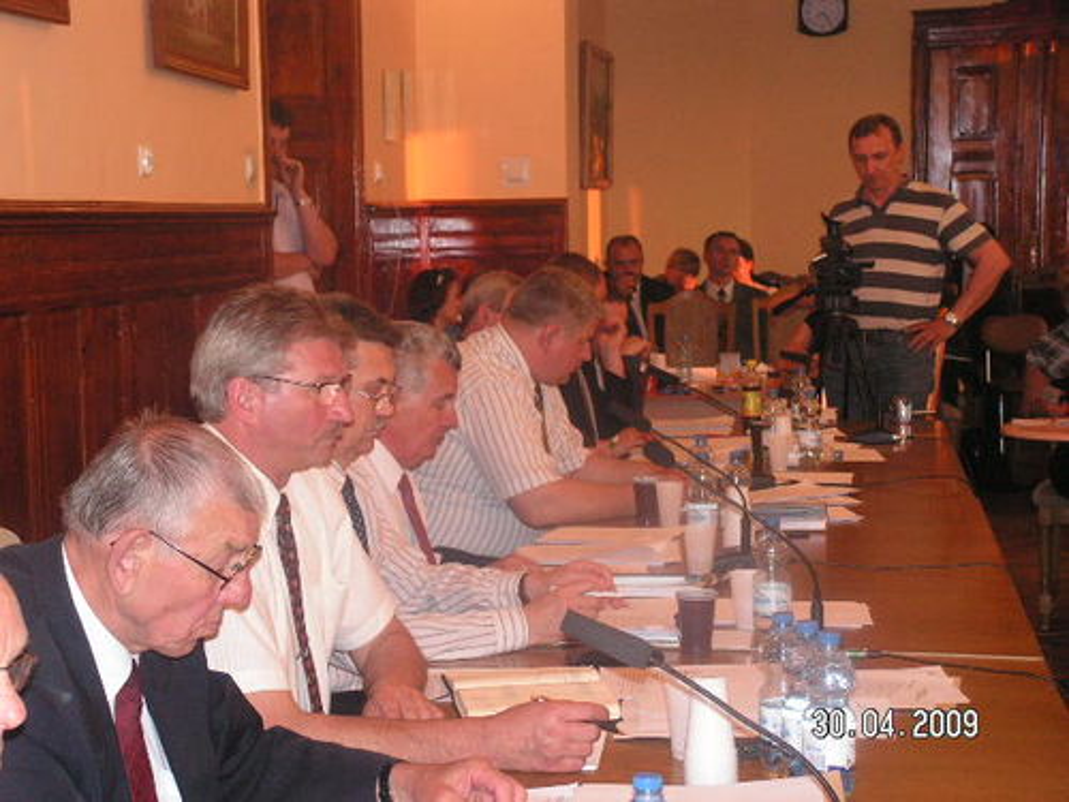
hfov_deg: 26.3
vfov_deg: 19.9
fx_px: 2285
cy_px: 401
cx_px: 534
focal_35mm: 74
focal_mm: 12.4
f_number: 3.3
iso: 200
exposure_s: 1/80
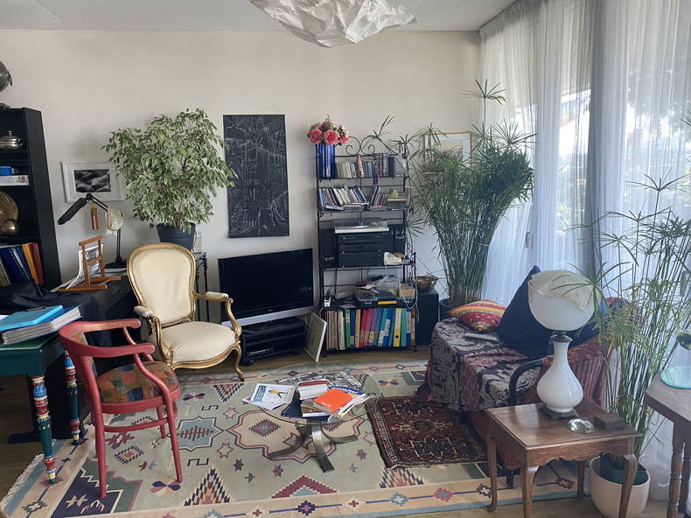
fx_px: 519
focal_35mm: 26
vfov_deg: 53.0
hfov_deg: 67.3
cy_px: 259
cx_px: 346
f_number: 1.8
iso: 125
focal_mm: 4.25
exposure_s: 1/96
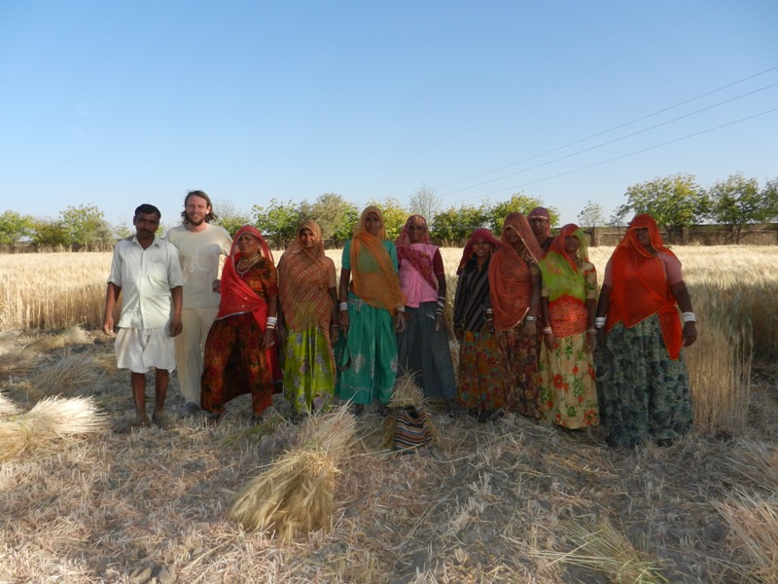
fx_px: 562
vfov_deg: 54.9
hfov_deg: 69.4
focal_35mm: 25
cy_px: 292
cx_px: 389
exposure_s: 1/1000
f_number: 3.5
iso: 160
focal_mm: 4.5
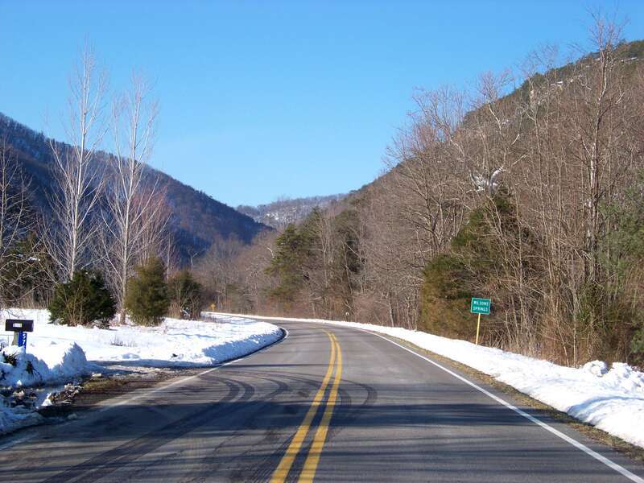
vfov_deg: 23.7
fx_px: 1153
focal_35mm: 62
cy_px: 242
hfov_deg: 31.2
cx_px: 322
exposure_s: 1/640
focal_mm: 10.5
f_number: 3.2
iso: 64
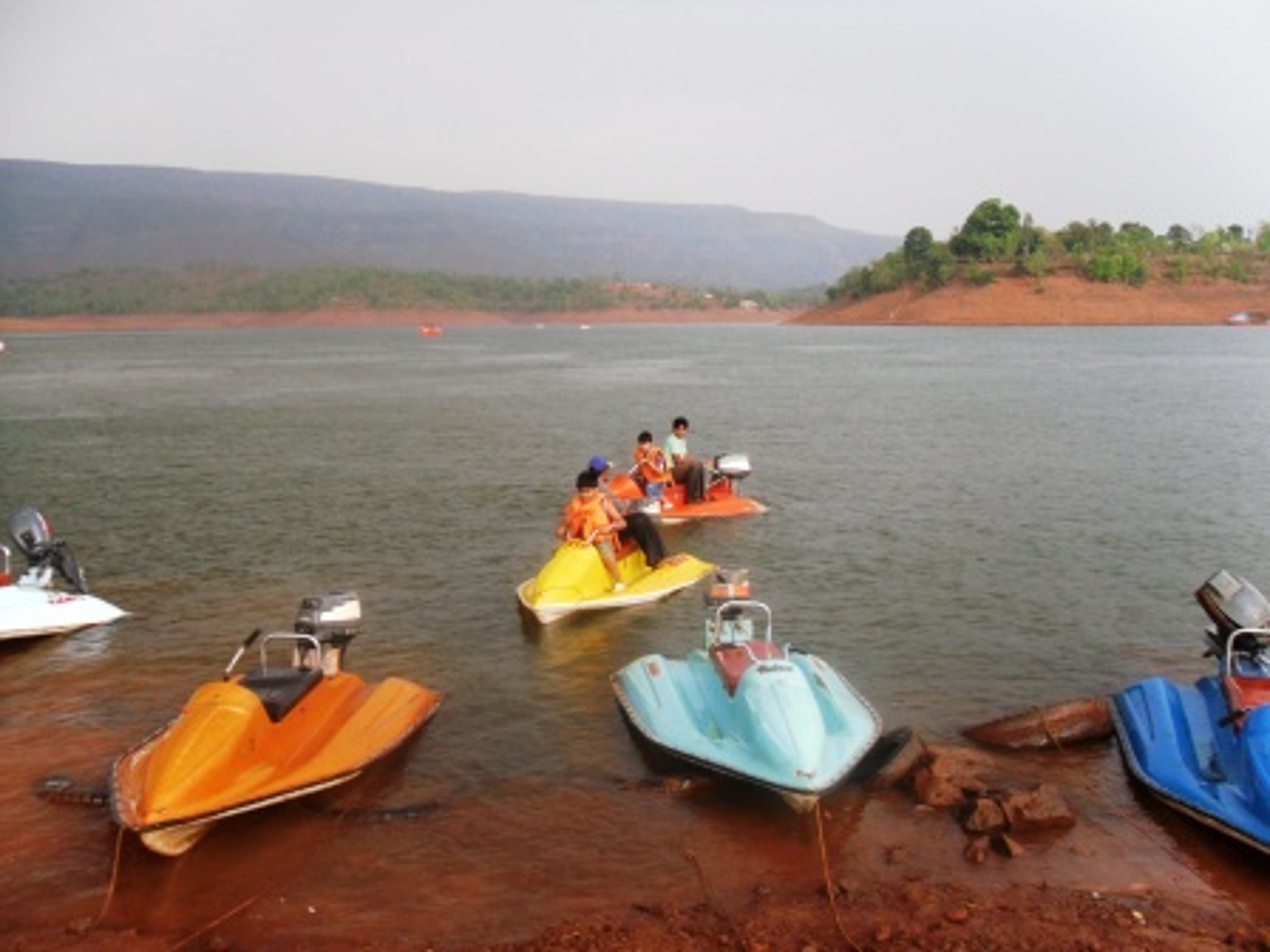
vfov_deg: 40.7
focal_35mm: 35
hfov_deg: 52.6
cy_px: 476
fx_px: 1284
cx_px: 635
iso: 200
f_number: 3.5
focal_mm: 6.3
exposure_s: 1/45
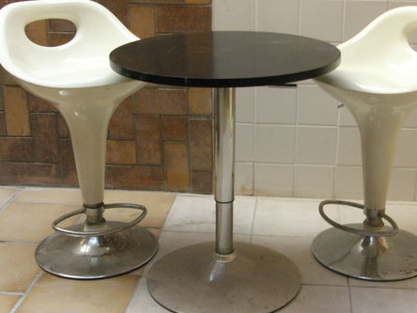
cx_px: 236
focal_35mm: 54
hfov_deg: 35.5
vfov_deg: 27.0
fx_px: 651
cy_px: 145
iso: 400
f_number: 7.1
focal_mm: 10.3
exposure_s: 1/15
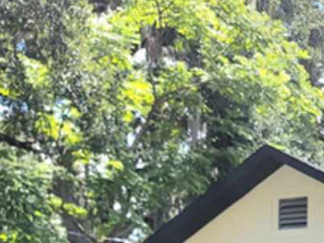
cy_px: 357
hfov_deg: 22.8
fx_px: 702
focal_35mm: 75
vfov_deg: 17.7
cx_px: 434
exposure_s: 1/476
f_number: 1.8
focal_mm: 6.7
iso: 16
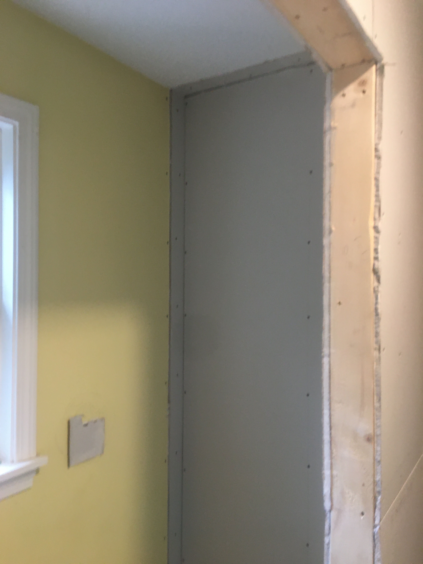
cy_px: 282
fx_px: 472
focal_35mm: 29
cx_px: 212
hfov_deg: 48.2
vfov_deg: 61.7
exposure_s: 1/30
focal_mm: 4.15
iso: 100
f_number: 2.2
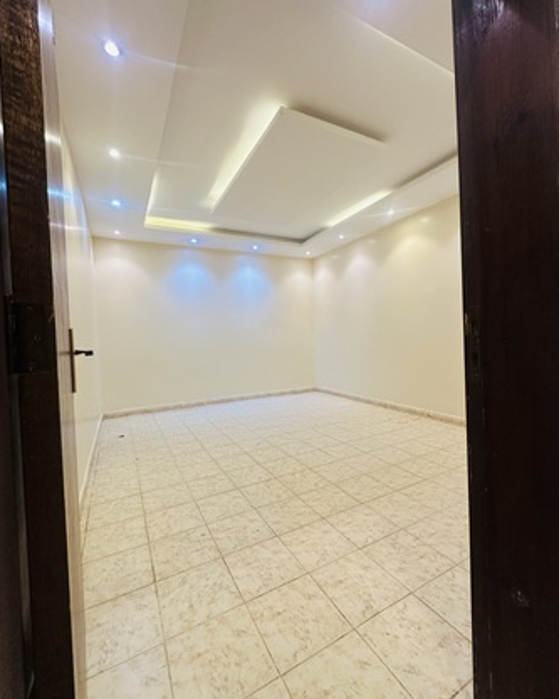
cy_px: 345
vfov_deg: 96.8
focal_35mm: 15
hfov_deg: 84.1
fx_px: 310
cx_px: 281
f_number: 2.2
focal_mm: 2.22
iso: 160
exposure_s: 1/120
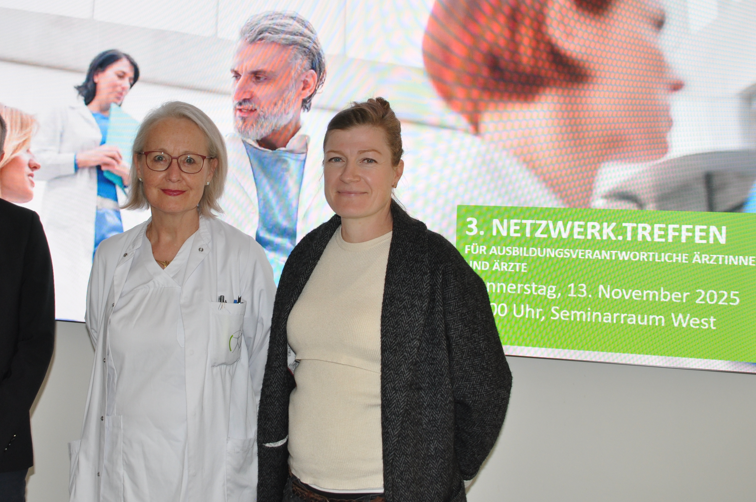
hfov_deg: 40.8
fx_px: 1007
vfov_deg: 27.9
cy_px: 176
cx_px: 278
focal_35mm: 48
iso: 400
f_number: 3.8
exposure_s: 1/160
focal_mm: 22
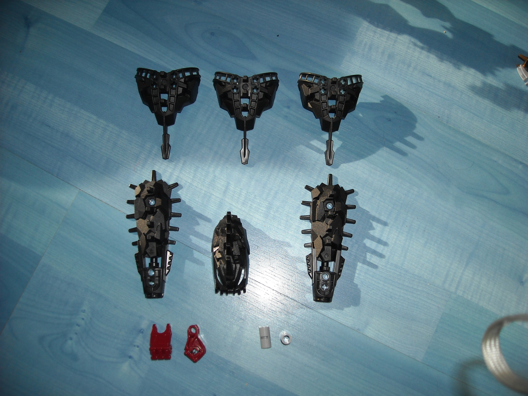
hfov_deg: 52.6
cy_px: 198
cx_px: 264
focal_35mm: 35
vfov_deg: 40.7
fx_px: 534
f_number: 2.8
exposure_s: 1/161
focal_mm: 5.7
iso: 64
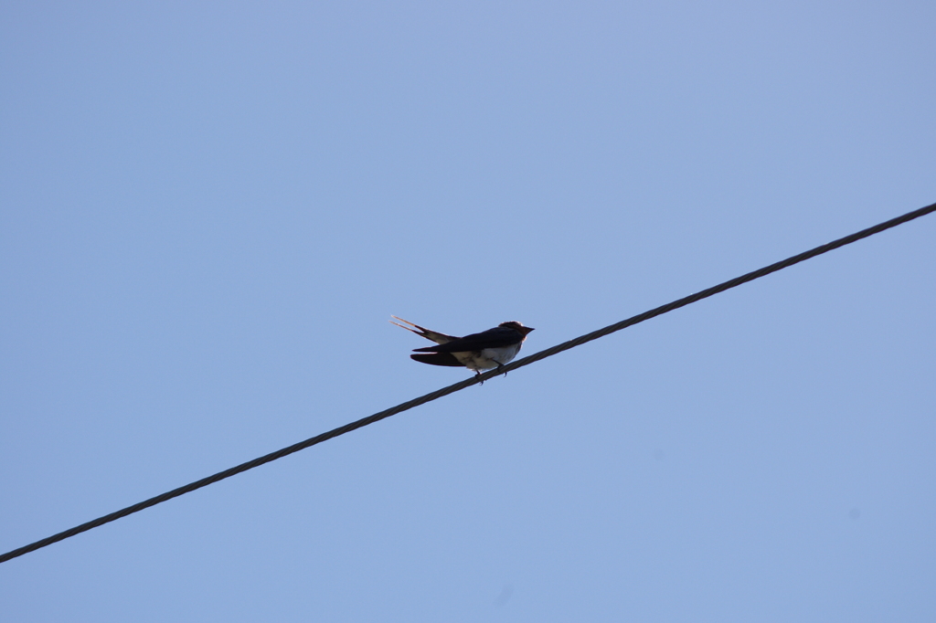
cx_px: 468
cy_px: 312
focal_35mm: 450
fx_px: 11696
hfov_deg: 4.6
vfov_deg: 3.1
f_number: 8
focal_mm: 300
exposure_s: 1/800
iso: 200
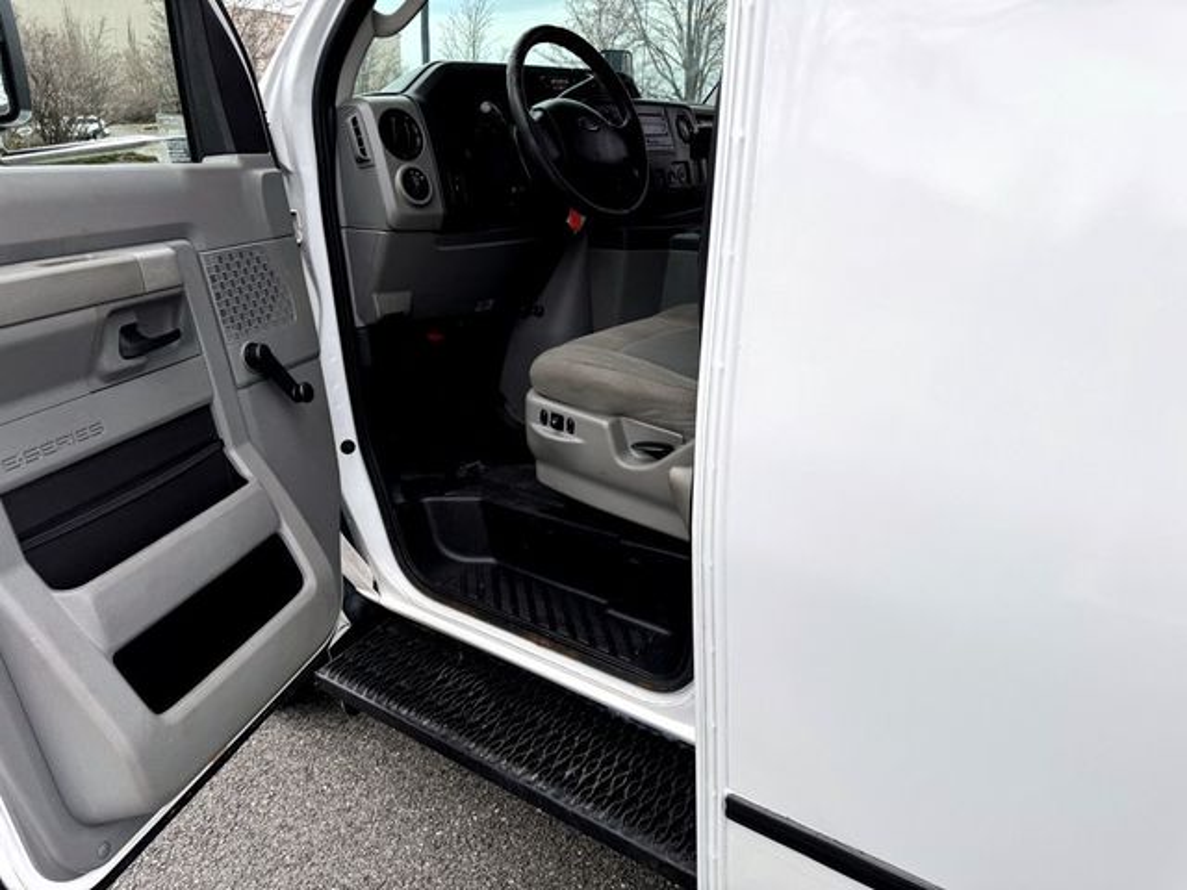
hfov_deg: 71.6
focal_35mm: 24
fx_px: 823
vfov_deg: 56.8
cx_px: 594
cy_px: 445
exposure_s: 1/2959
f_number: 1.78
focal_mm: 6.76
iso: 80
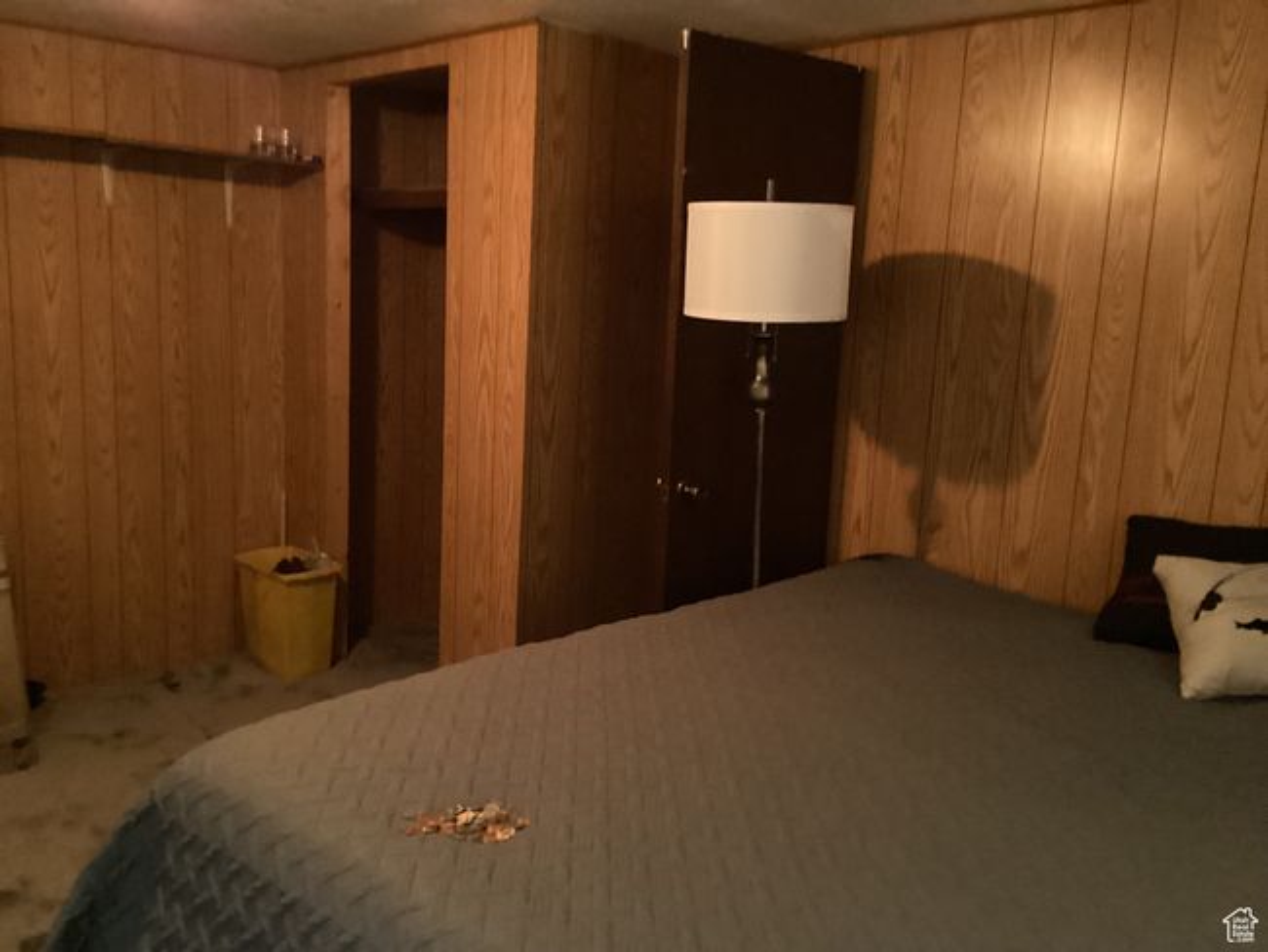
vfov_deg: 45.5
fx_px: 1136
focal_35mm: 31
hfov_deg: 58.3
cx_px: 634
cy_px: 476
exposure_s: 1/60
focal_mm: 3.3
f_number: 2.4
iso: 320
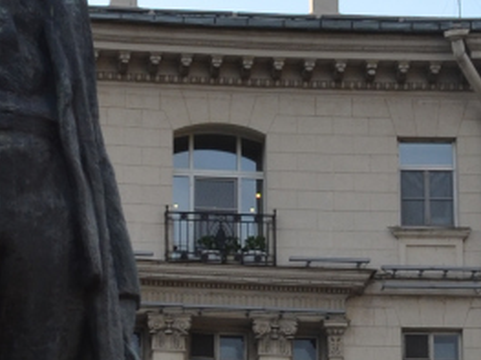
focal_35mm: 100
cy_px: 541
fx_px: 1389
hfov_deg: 18.8
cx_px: -64
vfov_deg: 13.9
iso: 200
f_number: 8
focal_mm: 20
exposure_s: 1/250
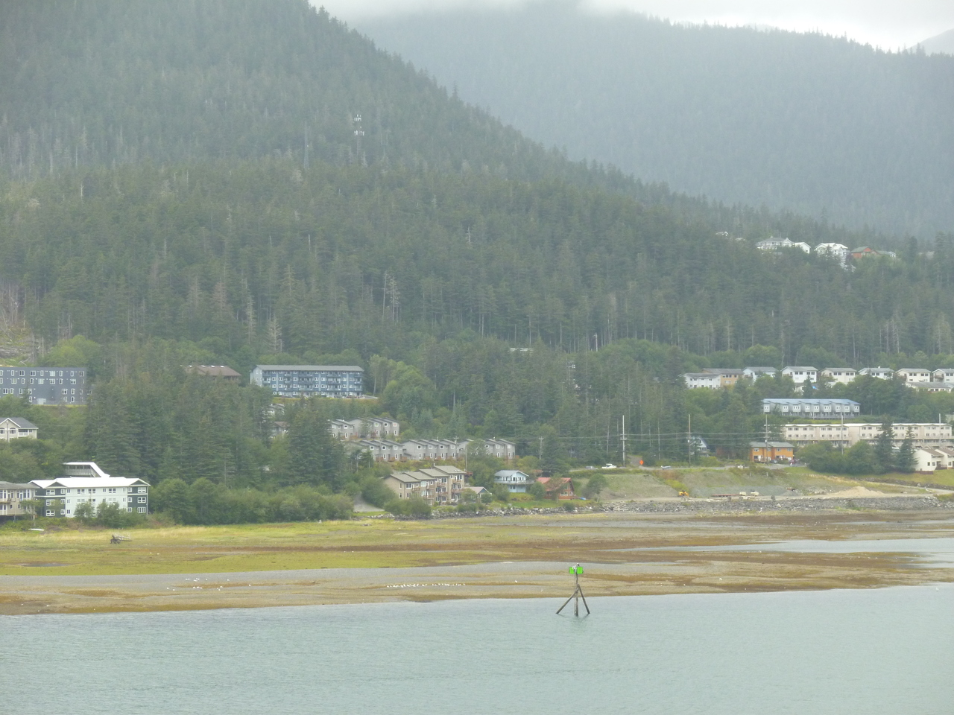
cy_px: 358
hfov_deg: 18.7
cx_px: 477
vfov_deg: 14.1
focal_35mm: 105
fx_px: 2894
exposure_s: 1/60
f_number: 5.2
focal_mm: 18.8
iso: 250
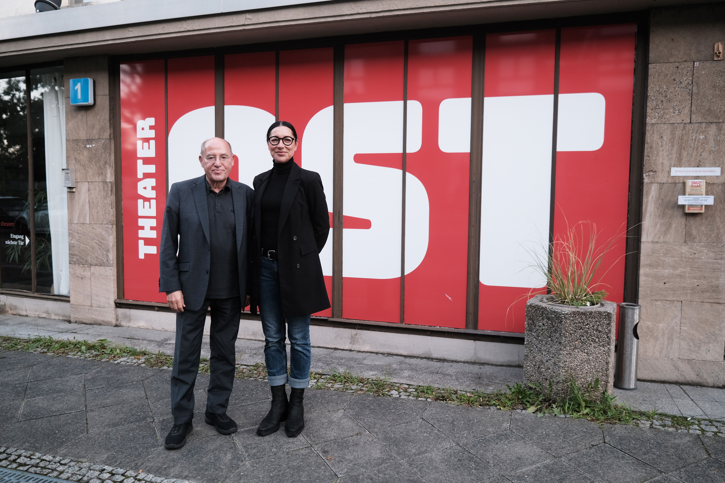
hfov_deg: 67.4
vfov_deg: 47.9
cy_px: 242
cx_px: 362
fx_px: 544
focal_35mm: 27
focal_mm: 18
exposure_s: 1/500
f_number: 1.4
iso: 400
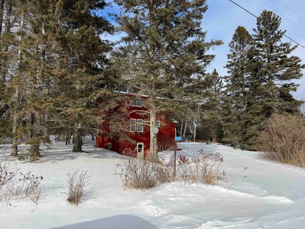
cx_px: 152
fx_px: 229
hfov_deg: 67.3
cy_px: 114
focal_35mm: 26
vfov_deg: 53.1
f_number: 1.5
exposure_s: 1/4831
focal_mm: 5.7
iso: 50
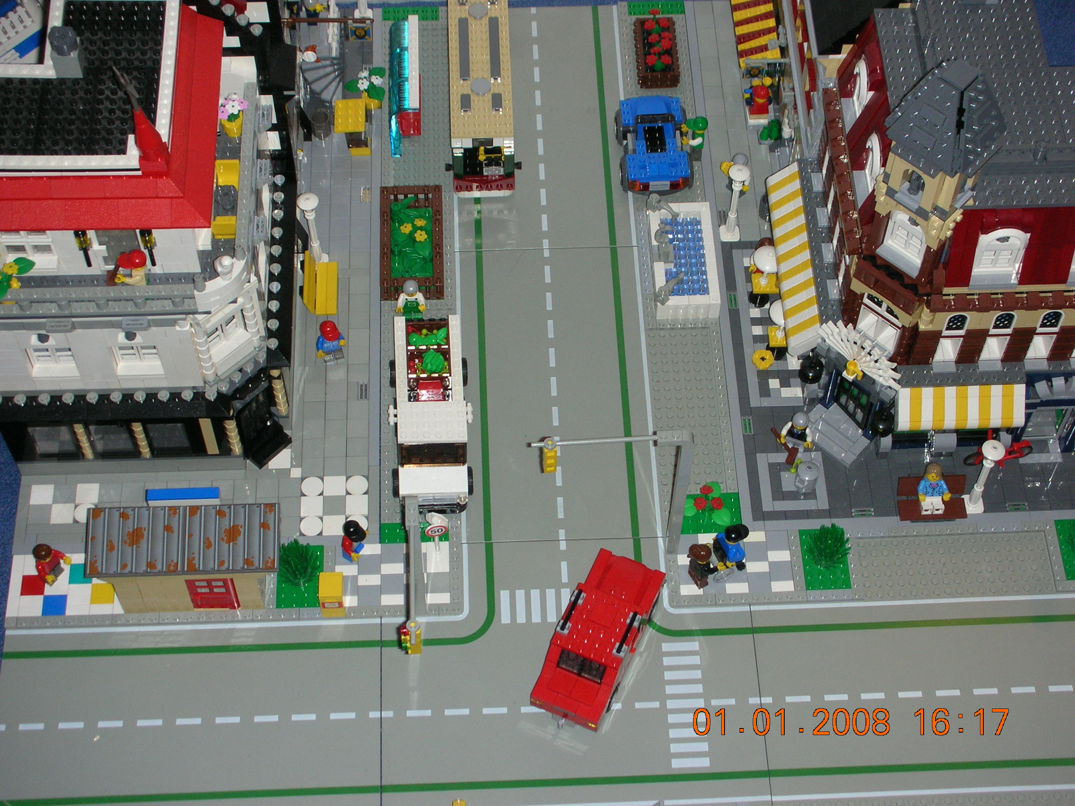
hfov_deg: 31.7
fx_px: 1894
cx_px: 538
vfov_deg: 24.0
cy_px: 403
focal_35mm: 61
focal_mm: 10.1
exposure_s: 1/120
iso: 103
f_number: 4
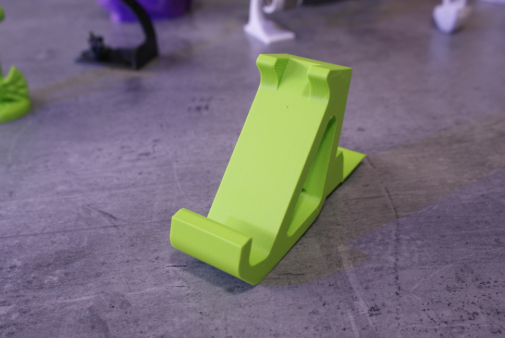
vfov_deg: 37.0
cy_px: 169
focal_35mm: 36
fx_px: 506
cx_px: 252
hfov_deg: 53.1
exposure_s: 1/6
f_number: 5
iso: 400
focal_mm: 24
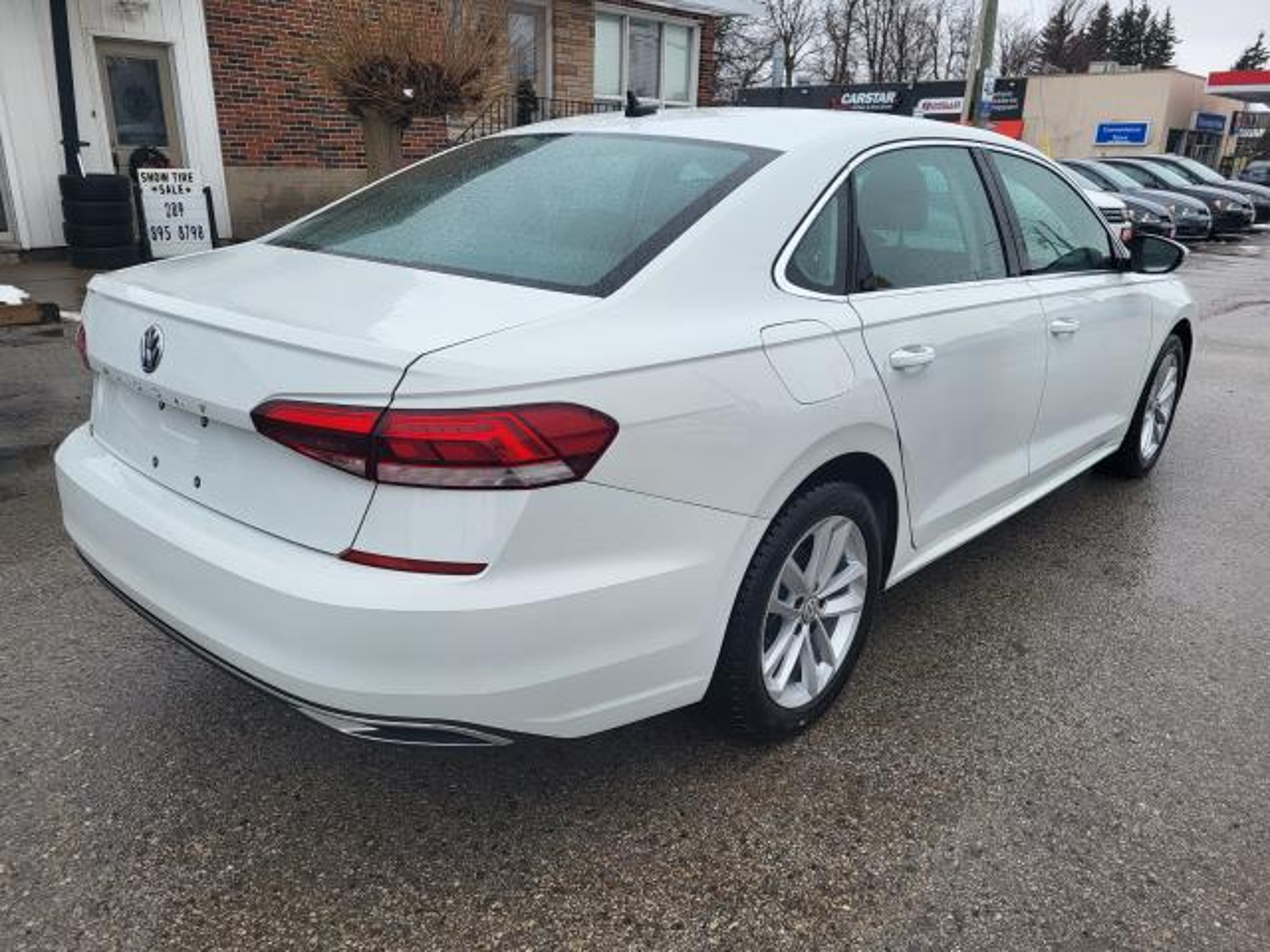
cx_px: 635
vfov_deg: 53.1
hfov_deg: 67.3
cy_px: 476
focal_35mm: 26
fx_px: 954
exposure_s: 1/428
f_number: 1.8
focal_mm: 5.4
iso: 40
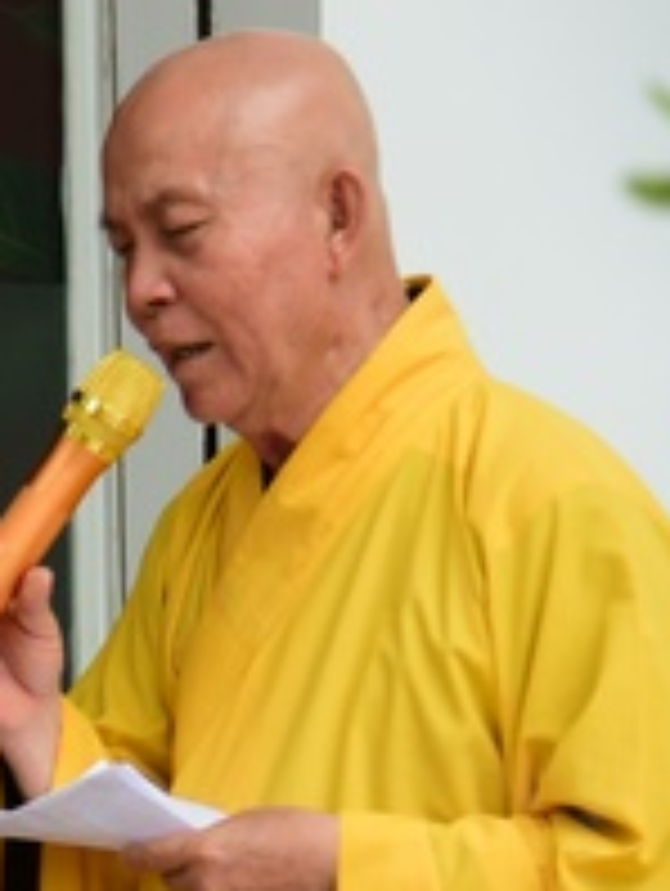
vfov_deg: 8.9
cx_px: -661
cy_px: 819
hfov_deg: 6.5
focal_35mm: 221
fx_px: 5691
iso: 320
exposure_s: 1/640
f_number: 4
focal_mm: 70
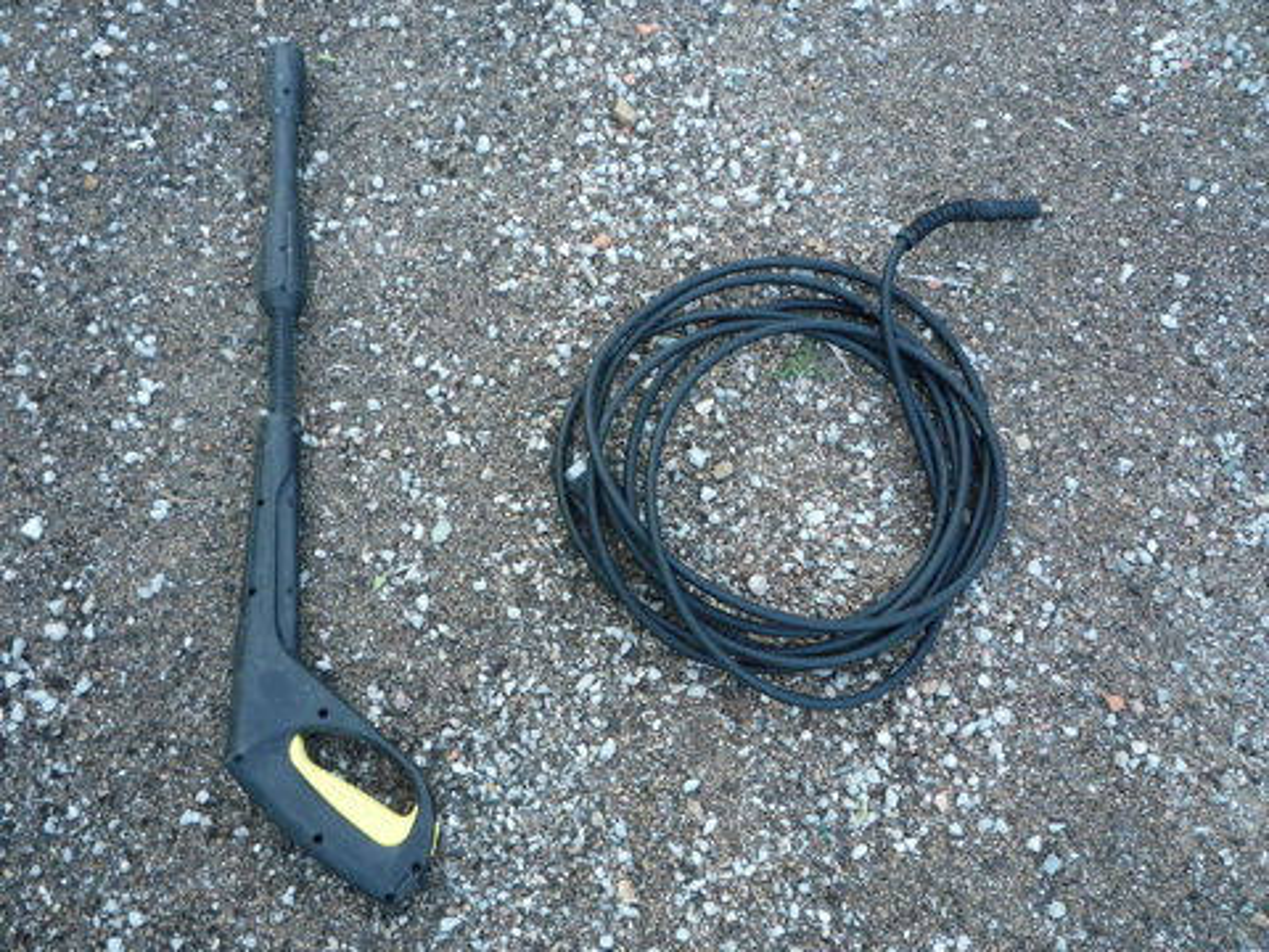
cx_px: 634
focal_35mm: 30
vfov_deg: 46.8
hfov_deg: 60.0
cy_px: 476
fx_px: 1100
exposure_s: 1/30
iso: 100
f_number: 3.3
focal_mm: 5.2
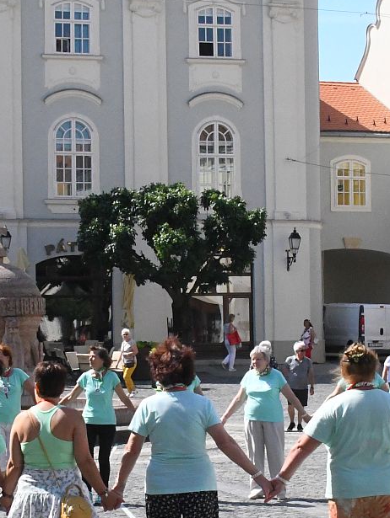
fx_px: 1576
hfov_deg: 14.1
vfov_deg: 18.7
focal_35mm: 105
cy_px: 319
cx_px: 236
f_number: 20
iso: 5000
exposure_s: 1/1250
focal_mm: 28
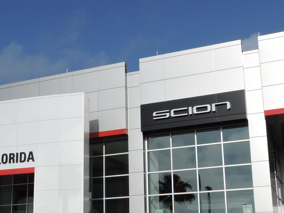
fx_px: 468
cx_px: 120
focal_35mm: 57
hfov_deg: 33.7
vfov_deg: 25.5
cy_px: 144
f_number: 4.8
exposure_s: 1/1250
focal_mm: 4.3
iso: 100
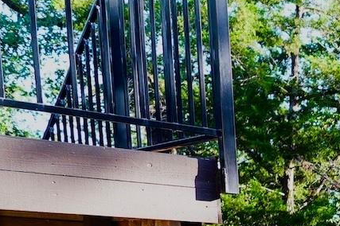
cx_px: 738
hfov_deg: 15.1
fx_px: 955
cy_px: 453
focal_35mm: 101
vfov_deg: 12.0
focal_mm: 15
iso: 100
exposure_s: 1/125
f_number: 2.5
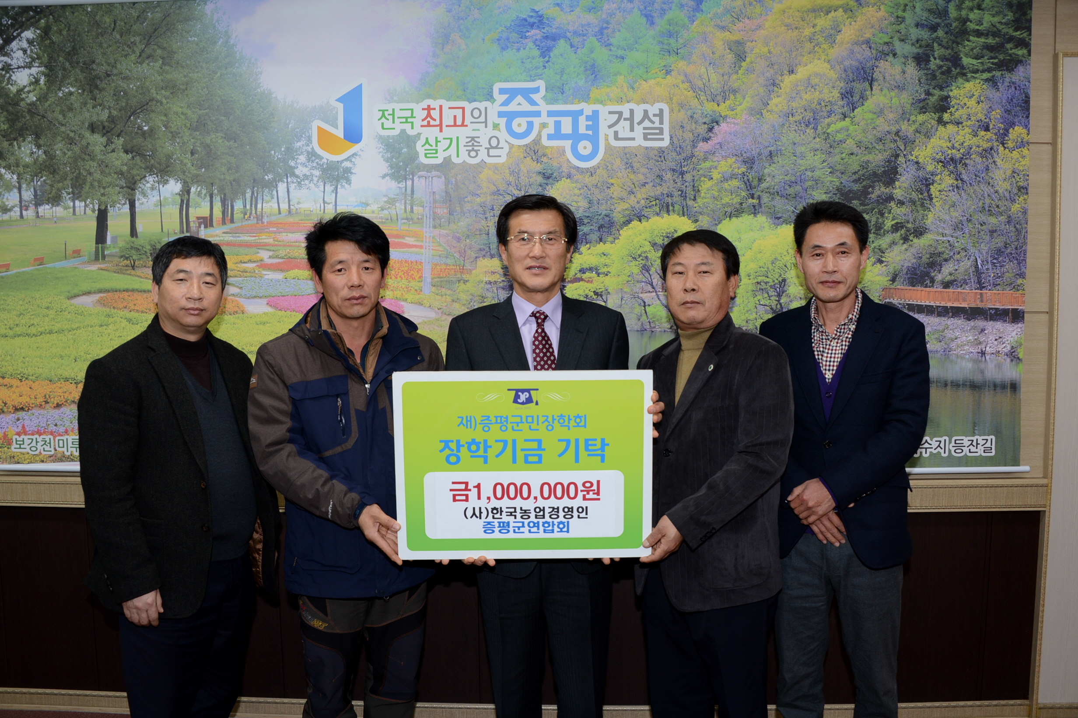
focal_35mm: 28
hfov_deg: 65.5
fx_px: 838
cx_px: 539
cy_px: 359
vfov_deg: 46.4
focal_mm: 28
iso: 800
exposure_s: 1/60
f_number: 7.1
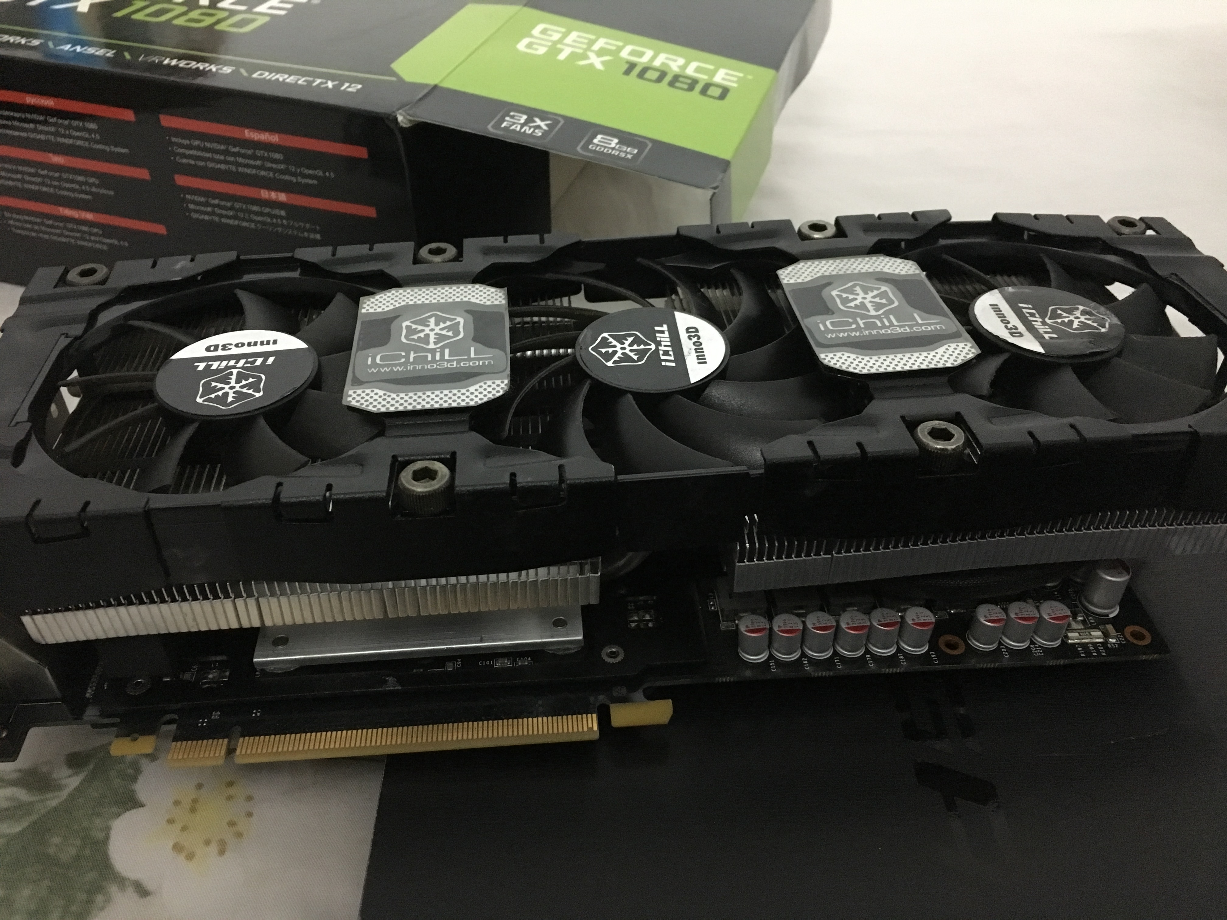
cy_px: 460
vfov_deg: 48.2
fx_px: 1028
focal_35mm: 29
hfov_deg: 61.7
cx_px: 614
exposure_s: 1/17
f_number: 2.2
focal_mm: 4.15
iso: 320
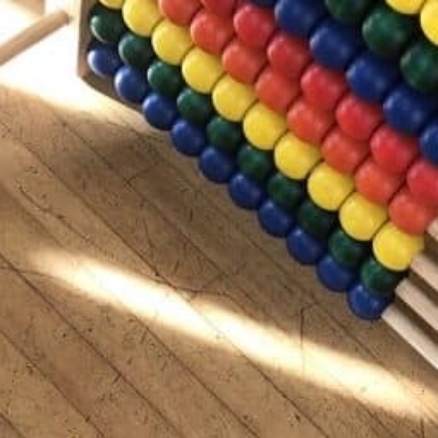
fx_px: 1389
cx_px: 381
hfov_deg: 17.7
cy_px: 172
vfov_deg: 17.9
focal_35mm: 97
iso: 25
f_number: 1.8
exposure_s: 1/40
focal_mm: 4
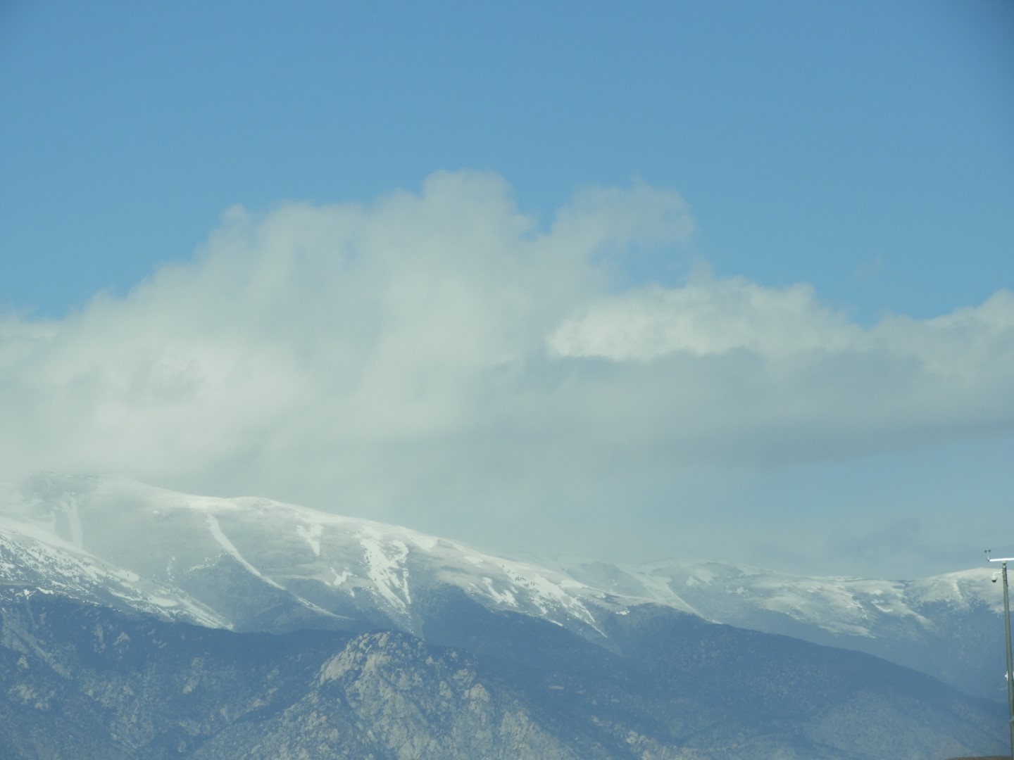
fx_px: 7909
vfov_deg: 5.5
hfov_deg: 7.3
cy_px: 380
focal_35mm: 270
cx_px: 507
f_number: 5.5
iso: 100
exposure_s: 1/1000
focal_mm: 48.4
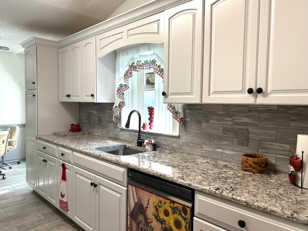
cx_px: 154
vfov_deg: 53.1
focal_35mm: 26
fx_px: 231
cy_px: 116
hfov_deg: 67.3
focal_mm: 5.7
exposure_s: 1/120
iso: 40
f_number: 1.5
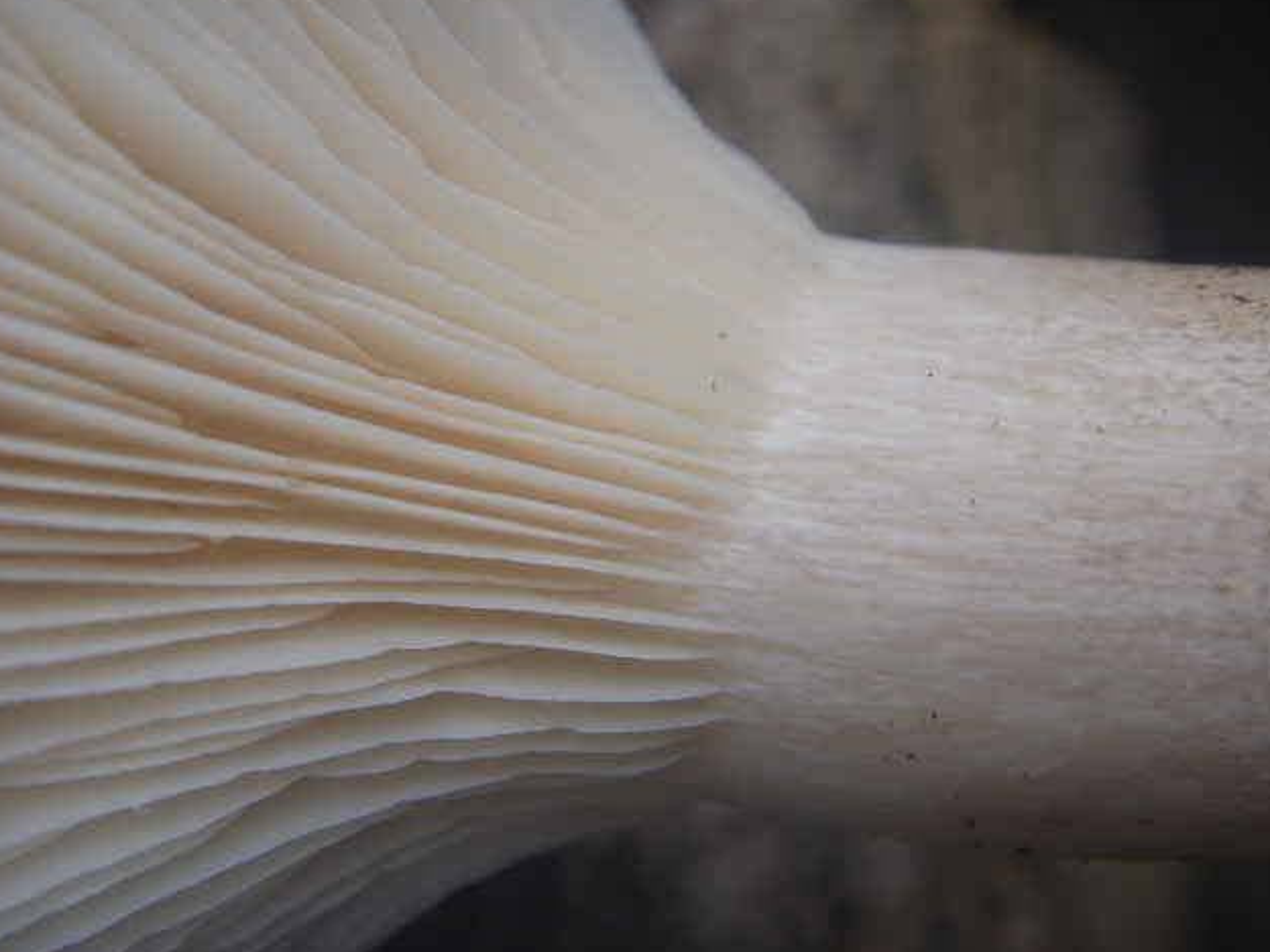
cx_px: 633
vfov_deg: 36.0
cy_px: 474
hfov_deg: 46.8
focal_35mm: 40
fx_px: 1468
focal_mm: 6.6
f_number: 3.5
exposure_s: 1/90
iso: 55
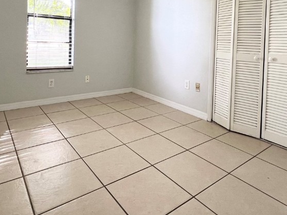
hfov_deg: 71.6
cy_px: 45
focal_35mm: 24
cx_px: 148
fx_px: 199
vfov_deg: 53.3
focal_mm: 1.57
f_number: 1.8
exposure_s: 1/60
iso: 125
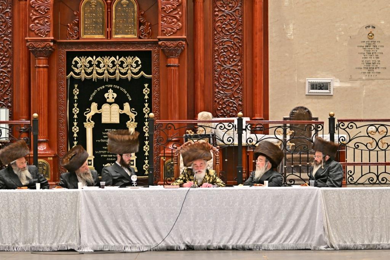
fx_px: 1138
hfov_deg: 19.5
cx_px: 195
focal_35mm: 105
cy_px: 130
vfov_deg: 13.0
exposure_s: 1/400
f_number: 2.8
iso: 400
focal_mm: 70
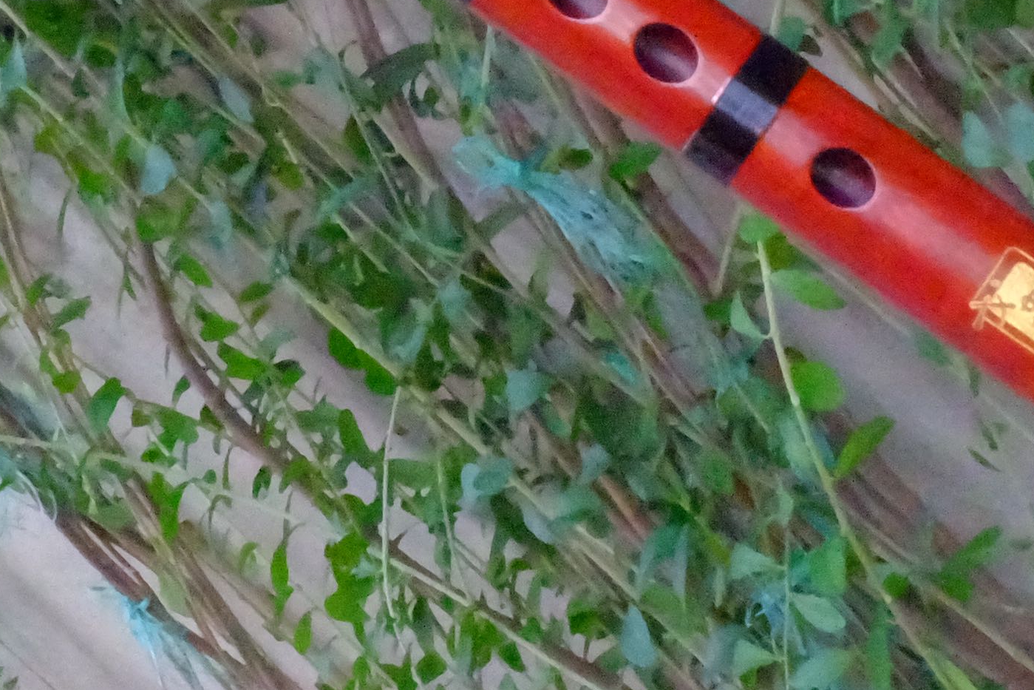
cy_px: -331
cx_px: 50
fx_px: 4423
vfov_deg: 8.7
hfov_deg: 13.2
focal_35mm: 154
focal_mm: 29.5
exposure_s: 1/480
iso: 25600
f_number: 22
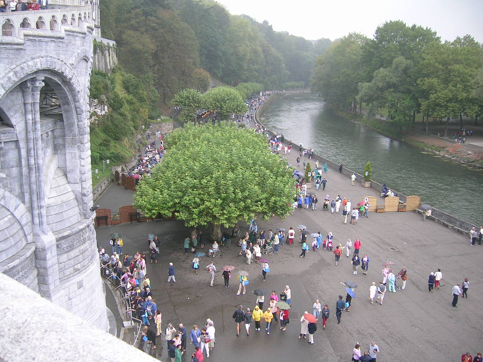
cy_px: 181
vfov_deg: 40.7
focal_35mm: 35
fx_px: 488
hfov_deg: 52.6
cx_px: 242
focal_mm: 5.4
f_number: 2.8
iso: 50
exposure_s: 1/31.1
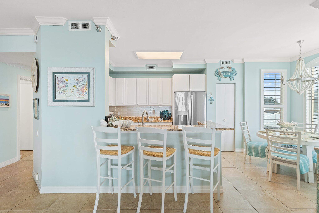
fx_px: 152
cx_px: 160
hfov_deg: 92.6
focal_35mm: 17
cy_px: 106
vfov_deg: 69.8
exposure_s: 1/10
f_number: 10
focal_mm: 17.2
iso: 500
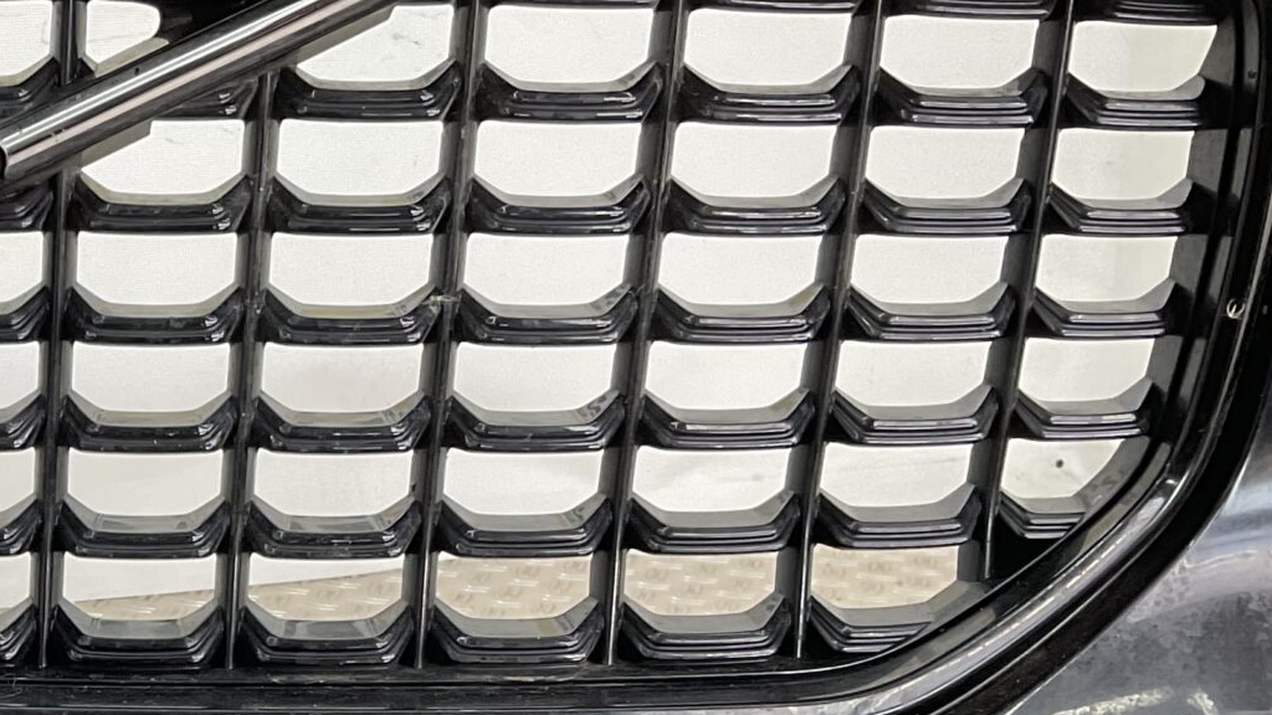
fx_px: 2665
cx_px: -184
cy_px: 752
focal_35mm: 79
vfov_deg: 15.0
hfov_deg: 24.7
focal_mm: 3
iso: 32
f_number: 1.8
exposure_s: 1/100
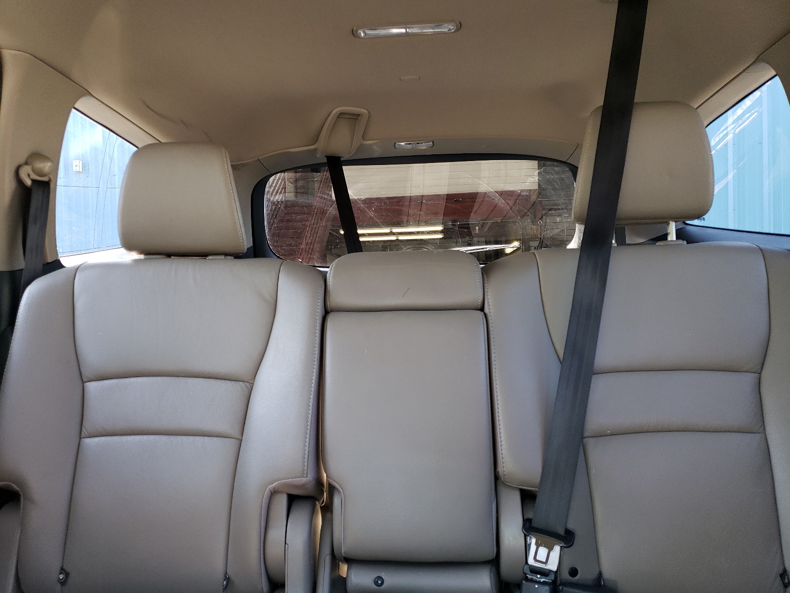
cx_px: 395
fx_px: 593
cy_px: 296
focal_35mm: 26
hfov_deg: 67.3
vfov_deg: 53.1
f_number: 1.5
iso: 107
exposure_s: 1/60.2
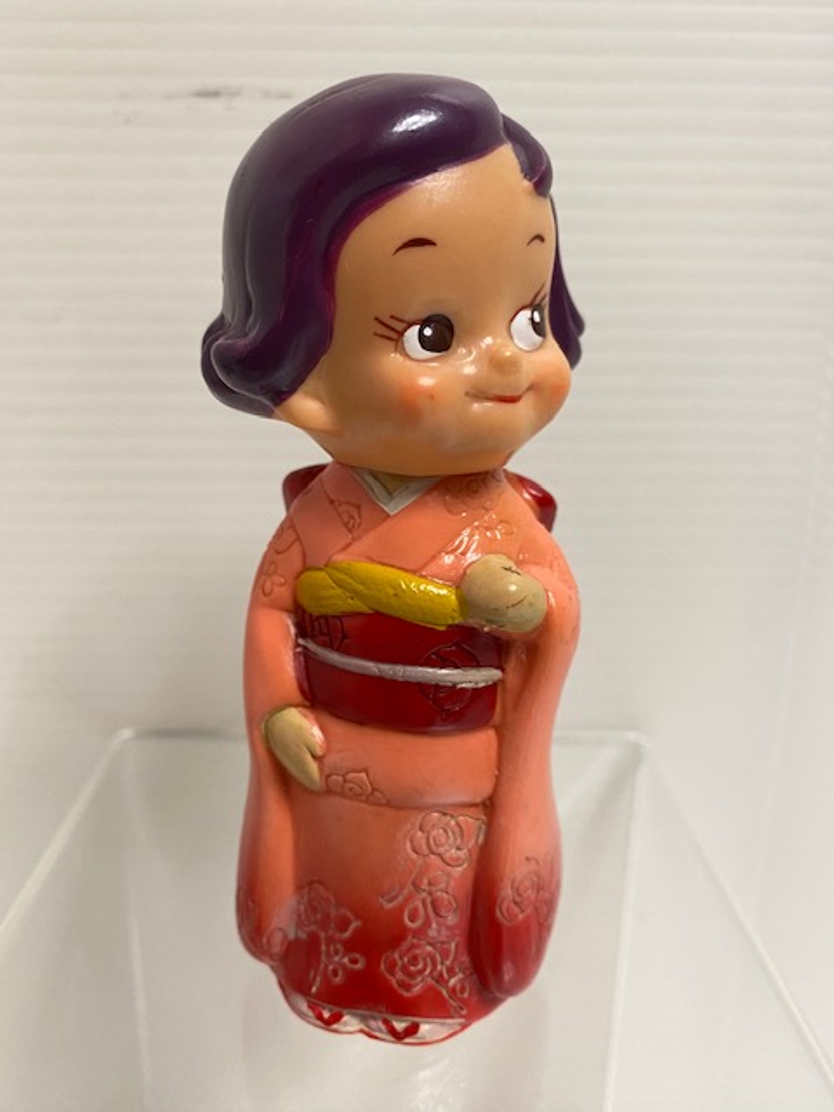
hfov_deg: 53.1
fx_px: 835
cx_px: 417
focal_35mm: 26
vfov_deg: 67.3
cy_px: 556
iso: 200
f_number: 1.8
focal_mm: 4.25
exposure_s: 1/50
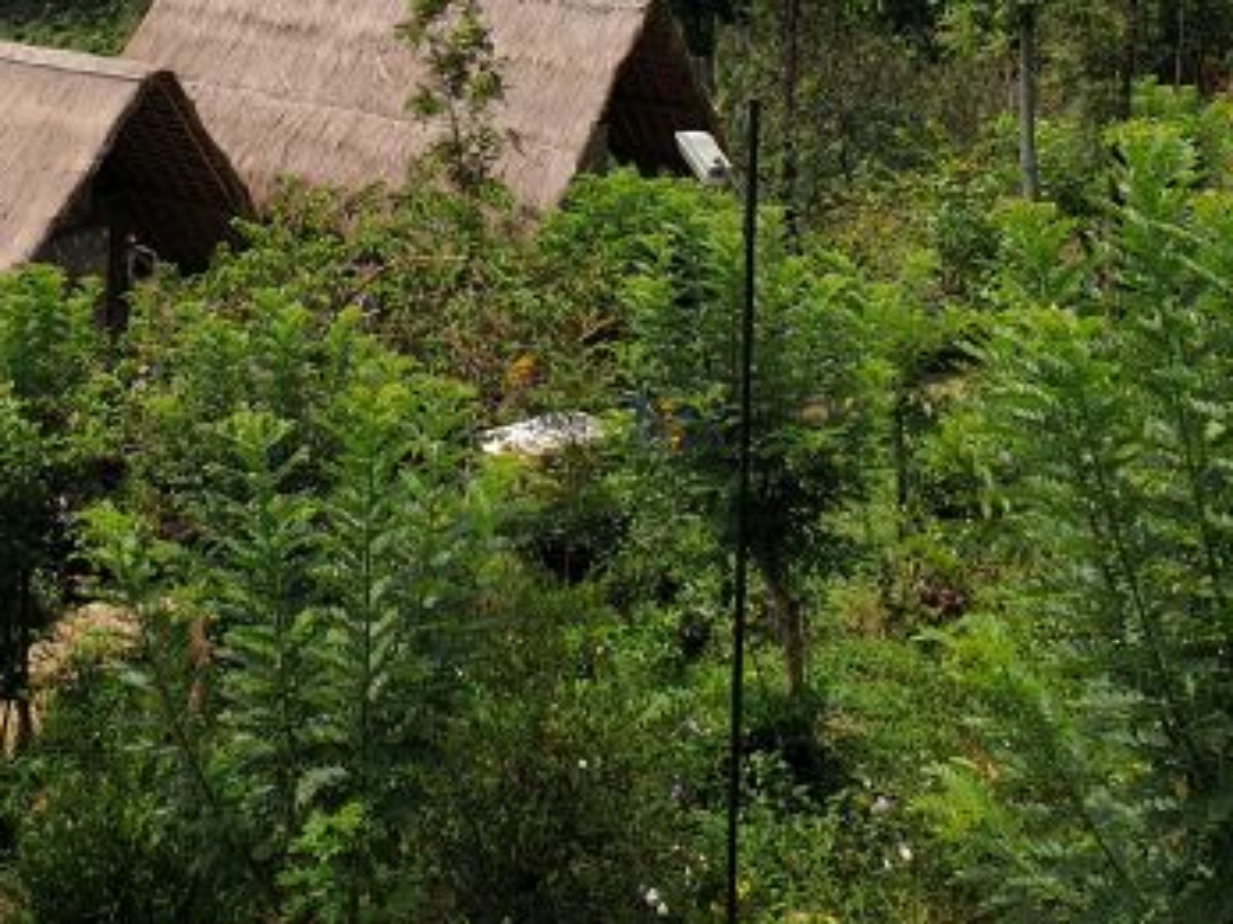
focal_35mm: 60
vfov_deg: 22.8
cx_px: 330
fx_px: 2136
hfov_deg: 31.7
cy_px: -128
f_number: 2.4
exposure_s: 1/1079
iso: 50
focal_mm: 4.3
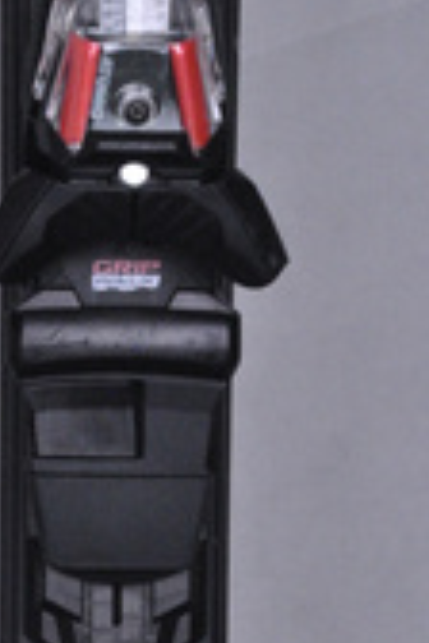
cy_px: 823
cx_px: -71
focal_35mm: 281
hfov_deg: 4.9
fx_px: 5022
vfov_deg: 7.3
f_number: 9.5
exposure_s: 1/125
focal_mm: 70
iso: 3200
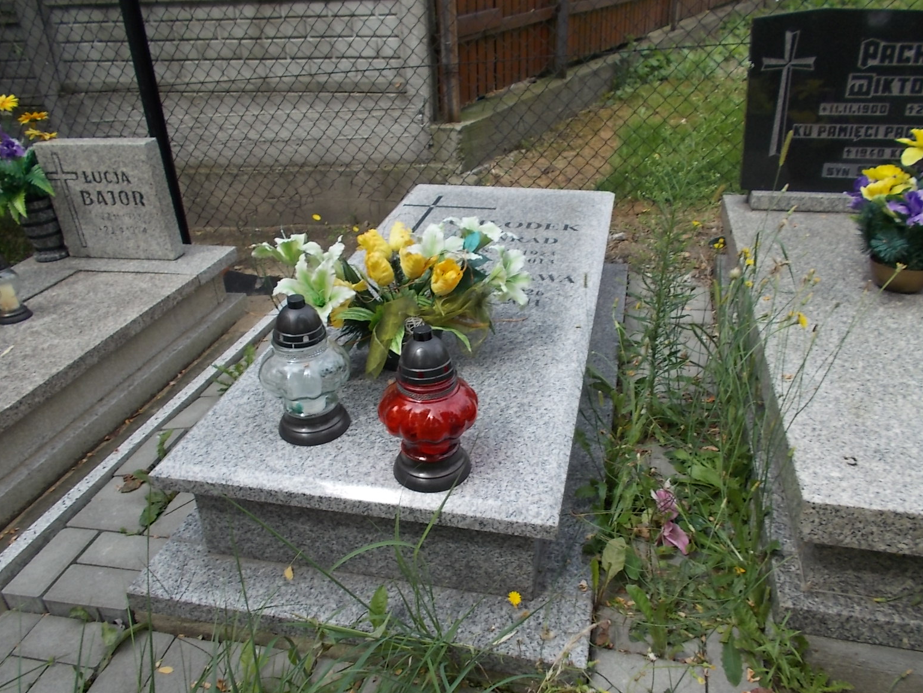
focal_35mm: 27
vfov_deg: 51.4
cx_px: 468
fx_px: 720
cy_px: 349
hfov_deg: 65.3
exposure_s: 1/100
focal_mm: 4.6
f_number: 8
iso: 80
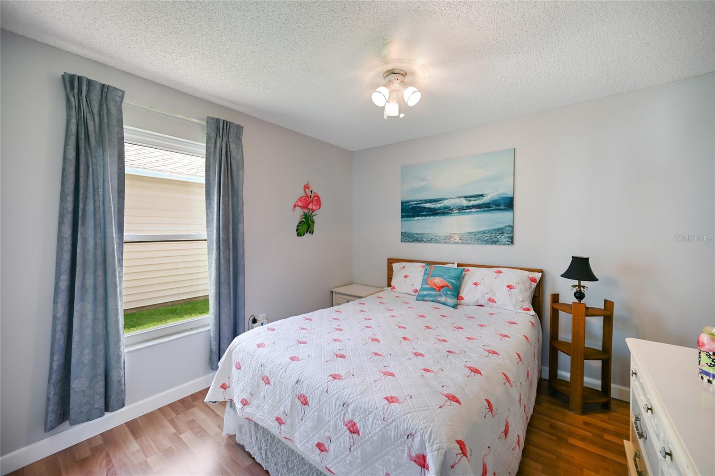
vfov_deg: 81.2
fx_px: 278
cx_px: 358
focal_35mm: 14
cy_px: 238
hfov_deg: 104.3
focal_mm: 14
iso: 100
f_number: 4
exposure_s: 1/30
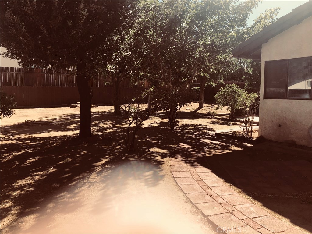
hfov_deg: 63.4
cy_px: 117
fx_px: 252
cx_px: 156
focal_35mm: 28
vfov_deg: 49.7
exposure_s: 1/1000
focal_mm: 4
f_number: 1.8
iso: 20
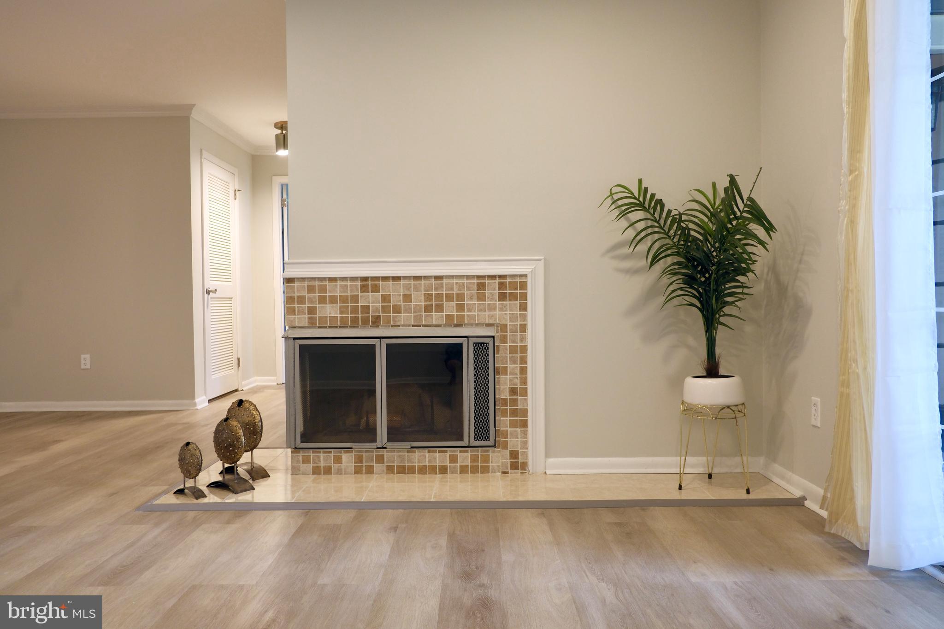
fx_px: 708
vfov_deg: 47.9
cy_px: 314
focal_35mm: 27
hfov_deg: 67.4
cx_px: 472
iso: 640
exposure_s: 1/30
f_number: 4
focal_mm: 18
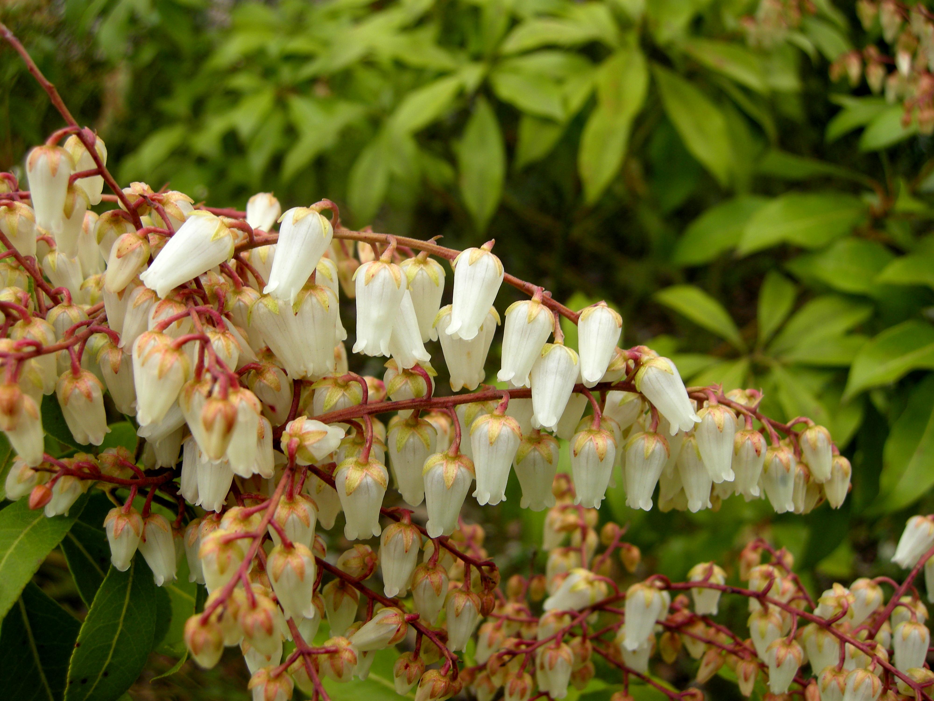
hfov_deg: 52.6
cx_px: 467
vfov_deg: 40.7
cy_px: 350
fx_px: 944
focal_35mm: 35
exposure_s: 1/63.7
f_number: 3.4
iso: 64
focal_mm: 7.5
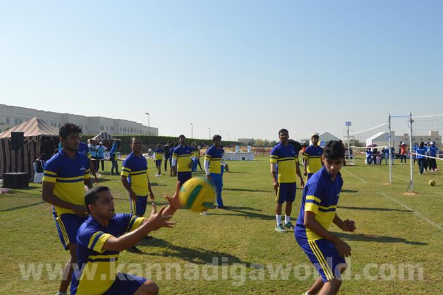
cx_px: 222
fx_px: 406
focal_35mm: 33
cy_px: 148
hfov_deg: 57.3
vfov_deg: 39.9
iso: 100
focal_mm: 22
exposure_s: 1/320
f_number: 9
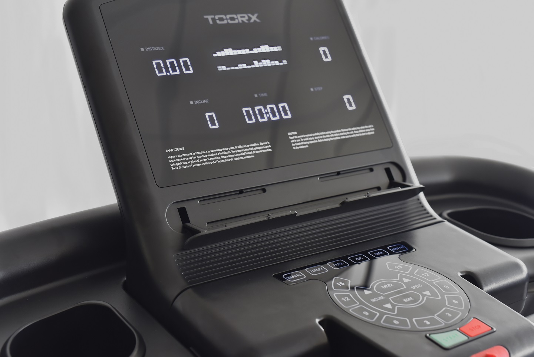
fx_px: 772
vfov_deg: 26.0
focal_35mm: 52
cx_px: 277
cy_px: 173
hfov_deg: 38.2
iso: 800
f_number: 5
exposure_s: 1/50
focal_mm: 50
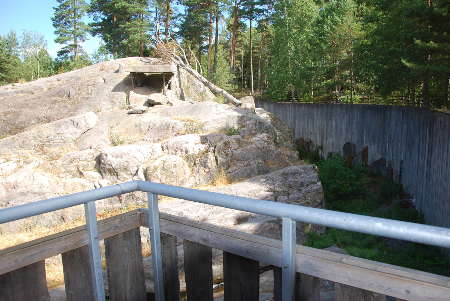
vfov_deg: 48.0
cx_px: 225
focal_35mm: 27
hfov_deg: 67.3
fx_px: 338
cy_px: 150
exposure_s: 1/200
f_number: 5
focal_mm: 18
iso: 100
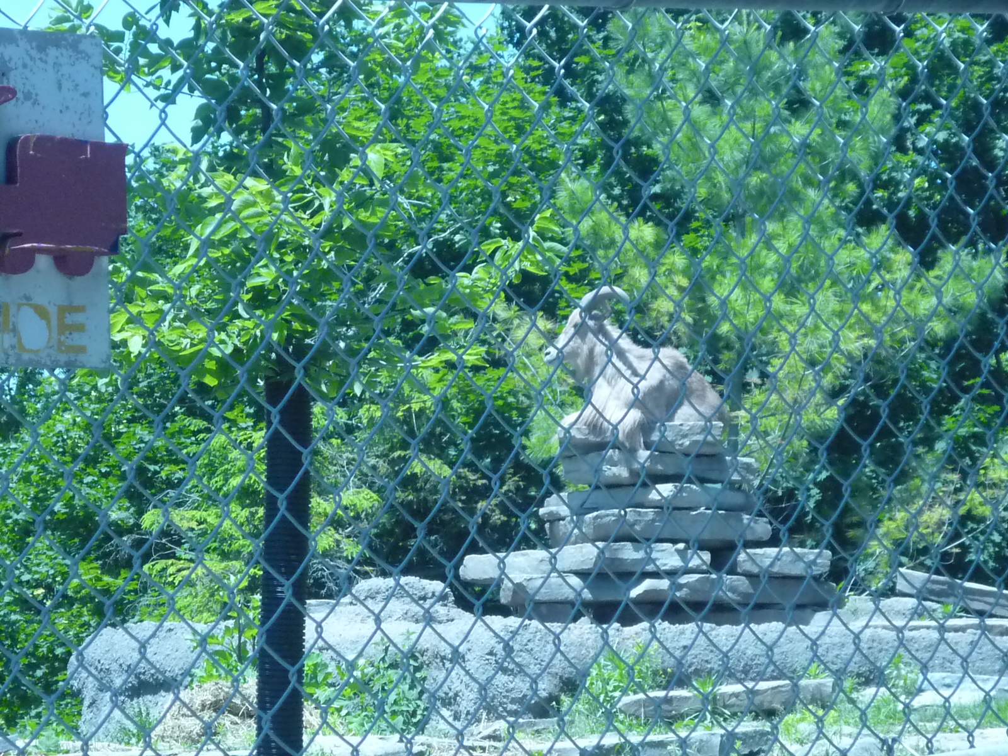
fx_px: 4659
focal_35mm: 160
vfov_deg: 9.3
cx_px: 504
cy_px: 378
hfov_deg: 12.3
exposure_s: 1/640
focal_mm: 16.5
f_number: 5.1
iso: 400
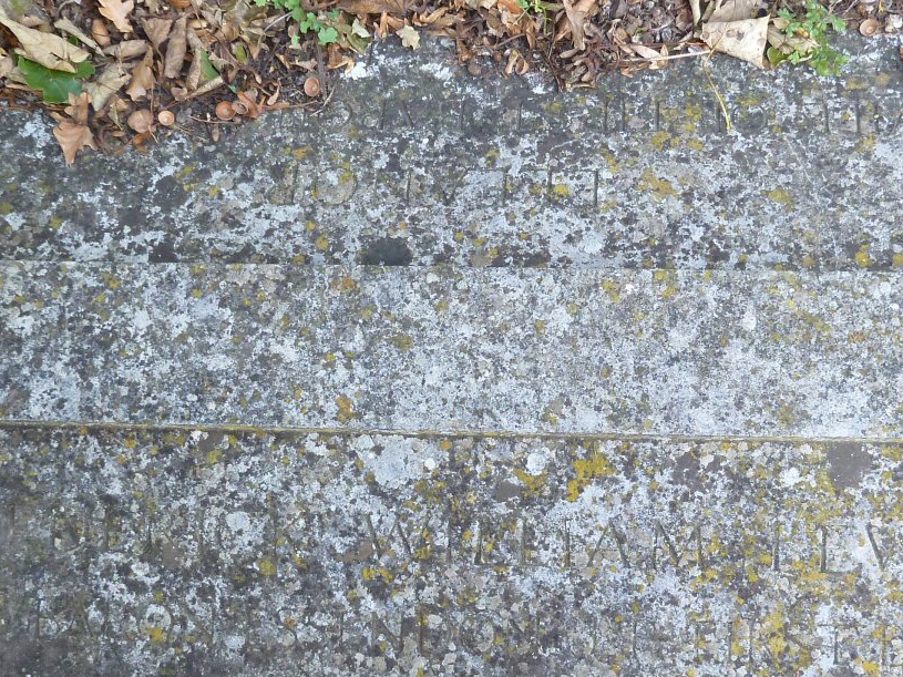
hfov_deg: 41.1
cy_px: 384
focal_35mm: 46
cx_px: 516
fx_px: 1200
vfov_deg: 31.5
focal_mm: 4.1
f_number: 3.3
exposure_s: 1/30
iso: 100
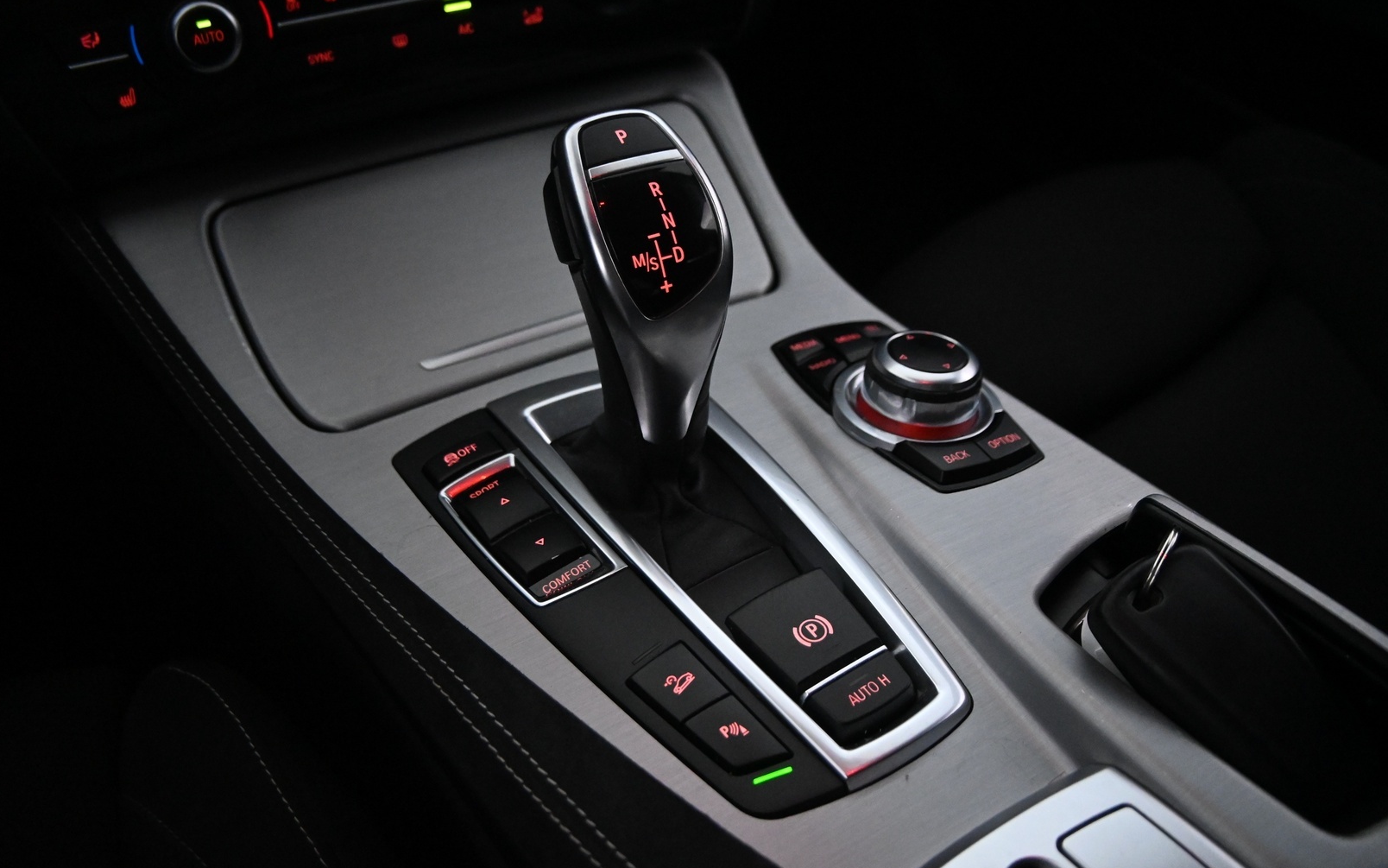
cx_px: 693
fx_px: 2913
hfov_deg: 26.8
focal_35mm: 77
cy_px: 463
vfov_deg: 16.9
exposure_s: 1/160
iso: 5000
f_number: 6.3
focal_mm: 50
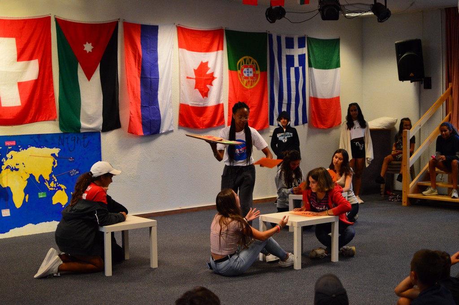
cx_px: 230
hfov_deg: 37.9
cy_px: 152
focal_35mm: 52
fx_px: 669
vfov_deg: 25.7
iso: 1600
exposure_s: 1/100
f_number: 1.8
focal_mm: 35
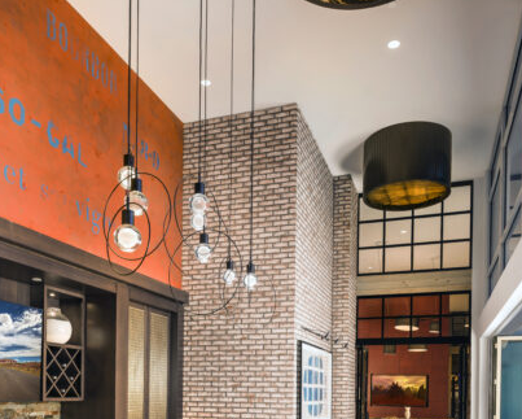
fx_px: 479
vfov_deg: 42.7
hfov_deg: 57.1
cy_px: 387
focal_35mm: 31
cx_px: 256
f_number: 11
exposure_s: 1/2
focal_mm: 21
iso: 100
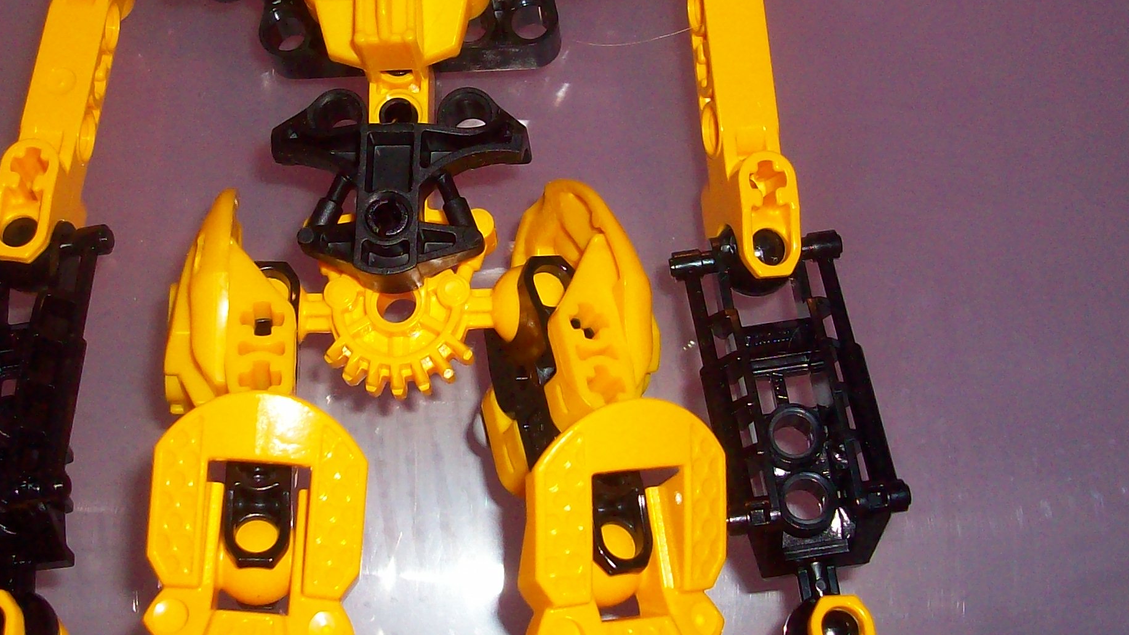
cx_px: 449
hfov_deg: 33.7
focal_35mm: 62
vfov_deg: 19.3
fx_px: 1856
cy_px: 160
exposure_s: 1/60
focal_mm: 5.7
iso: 160
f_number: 2.8
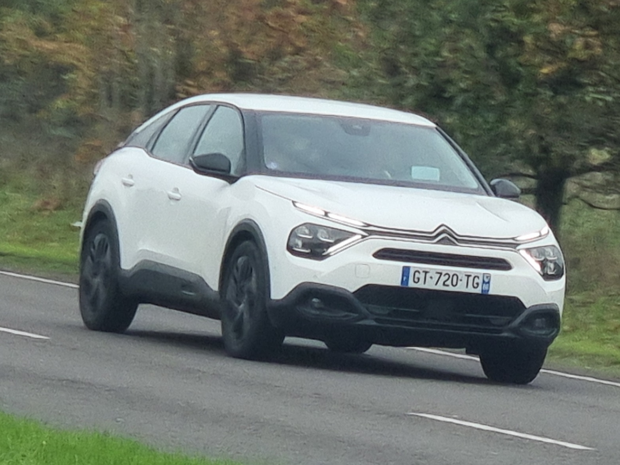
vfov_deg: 20.4
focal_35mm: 72
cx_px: 310
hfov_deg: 27.0
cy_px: 232
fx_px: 1290
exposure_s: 1/370
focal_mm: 9
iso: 50
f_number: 2.4
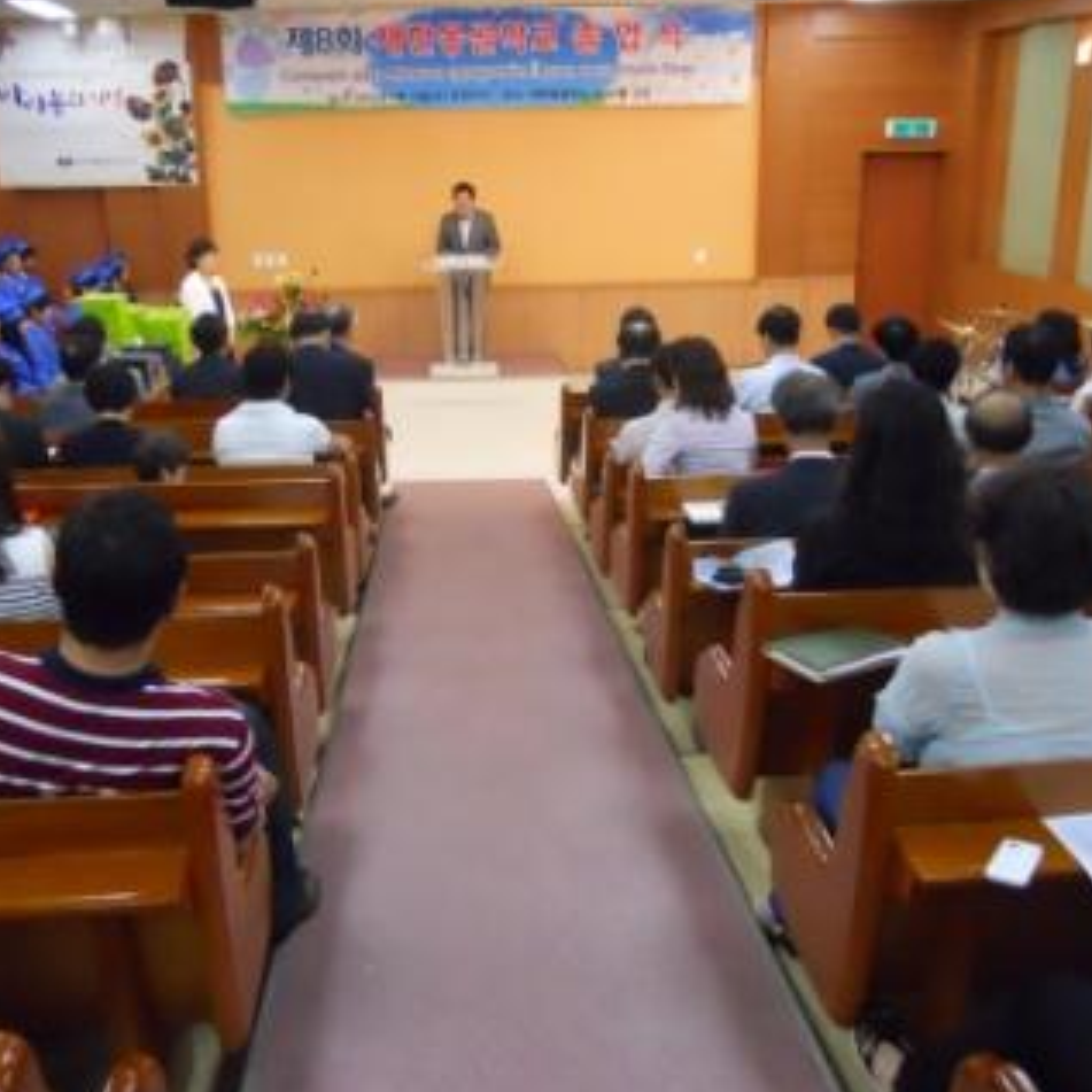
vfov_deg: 47.2
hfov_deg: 47.1
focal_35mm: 35
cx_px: 468
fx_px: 1249
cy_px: 524
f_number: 2.7
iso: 800
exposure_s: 1/100
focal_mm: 5
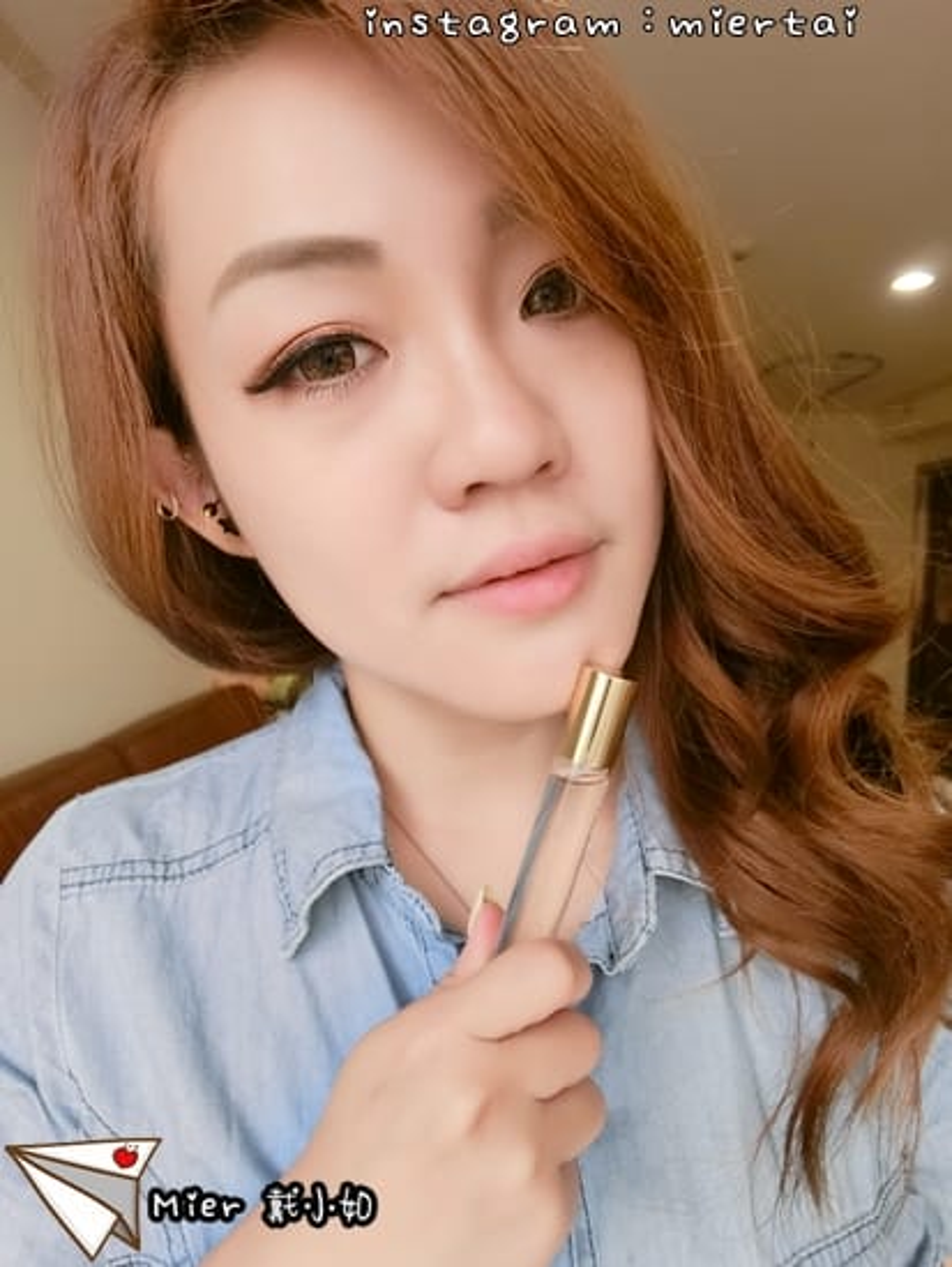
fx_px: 769
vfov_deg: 79.0
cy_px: 634
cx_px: 476
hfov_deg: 63.5
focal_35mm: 21
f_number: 2.8
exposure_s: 1/50
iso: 160
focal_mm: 4.58
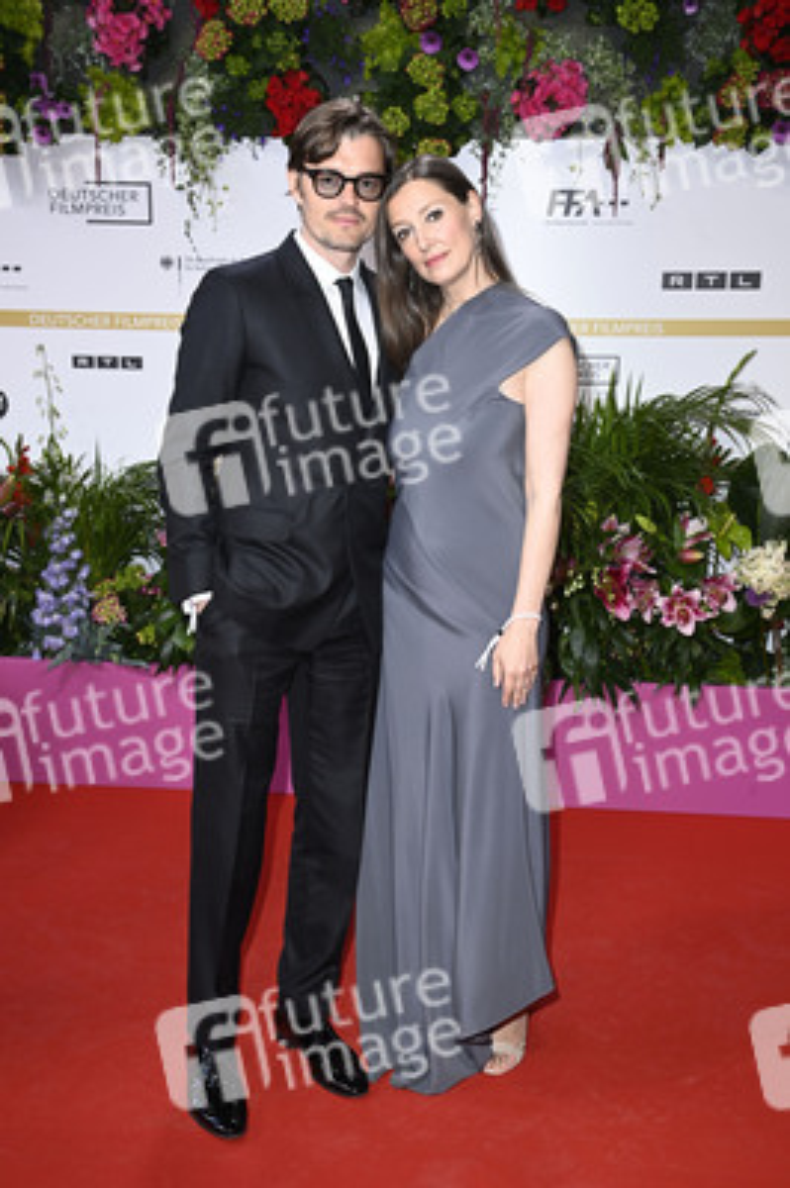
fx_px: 1517
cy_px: 594
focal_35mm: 46
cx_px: 395
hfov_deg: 29.2
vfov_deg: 42.8
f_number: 6.3
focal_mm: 46
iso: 640
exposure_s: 1/200
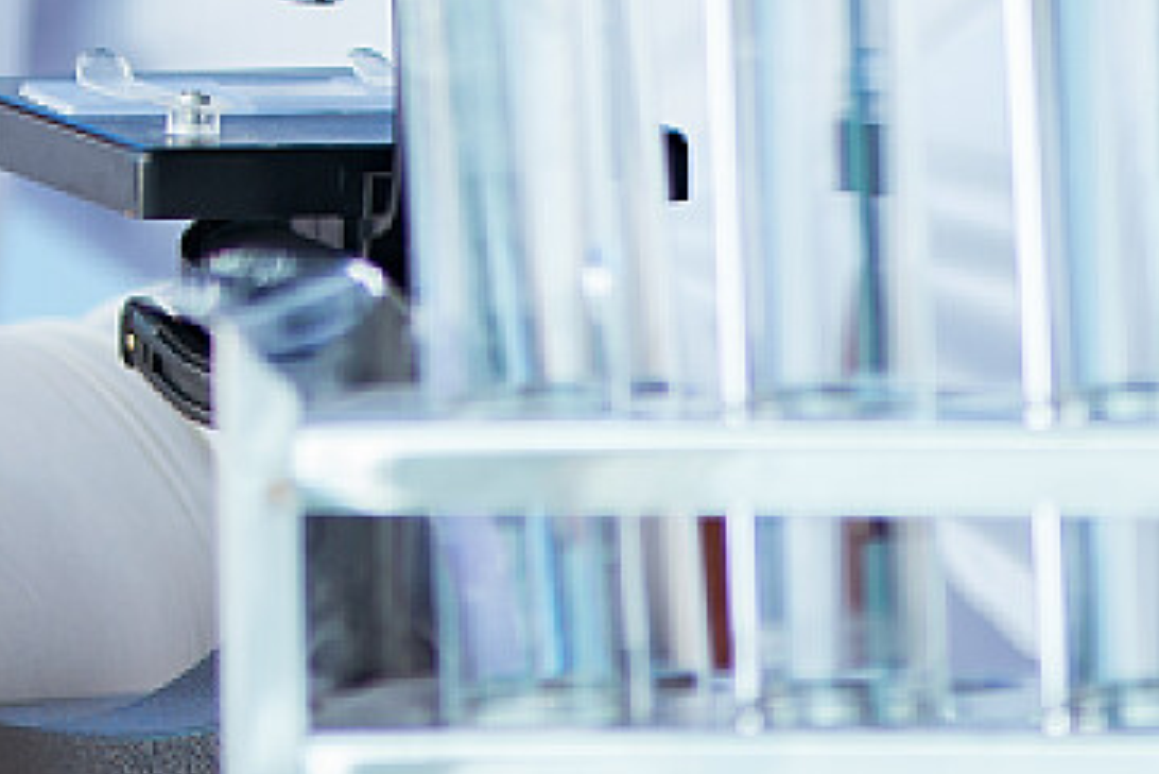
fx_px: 17842
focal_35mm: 554
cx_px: -1079
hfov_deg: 3.7
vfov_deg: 2.5
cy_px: -616
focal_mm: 105
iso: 160
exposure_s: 1/100
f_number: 5
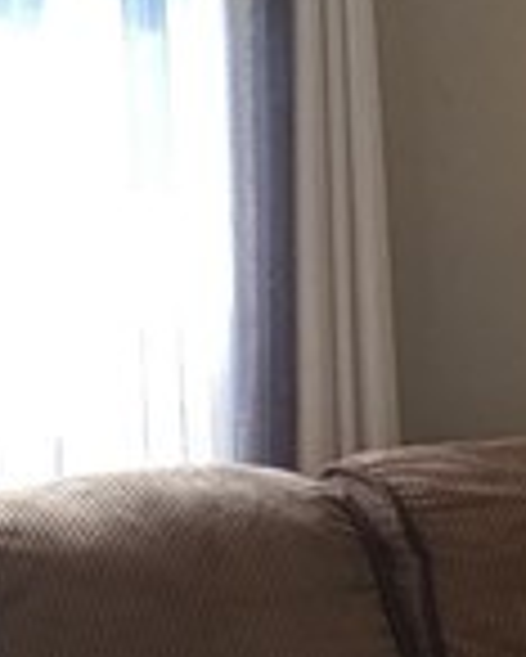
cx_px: 980
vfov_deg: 9.7
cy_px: 544
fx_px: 3849
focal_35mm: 198
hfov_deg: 7.6
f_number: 2.2
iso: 32
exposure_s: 1/15
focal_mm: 4.15
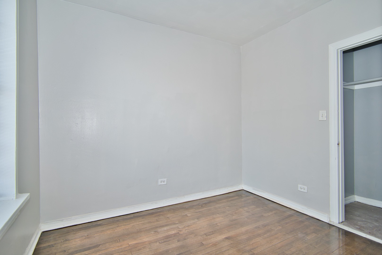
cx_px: 191
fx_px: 191
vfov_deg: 67.5
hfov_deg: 90.0
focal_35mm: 18
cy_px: 128
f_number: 7.1
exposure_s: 1/50
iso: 250
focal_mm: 18
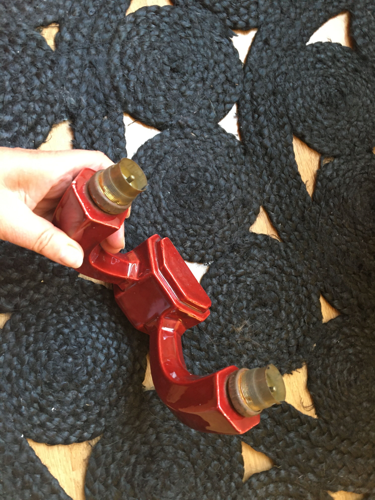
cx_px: 188
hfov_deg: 48.2
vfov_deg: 61.7
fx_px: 419
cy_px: 250
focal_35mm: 29
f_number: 2.2
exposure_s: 1/33
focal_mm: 4.15
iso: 160
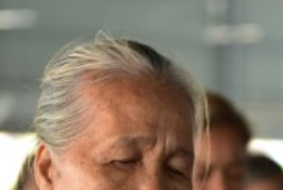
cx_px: 225
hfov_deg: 8.8
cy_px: 259
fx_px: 1842
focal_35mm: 234
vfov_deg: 5.8
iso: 200
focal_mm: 70
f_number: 2.8
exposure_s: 1/125
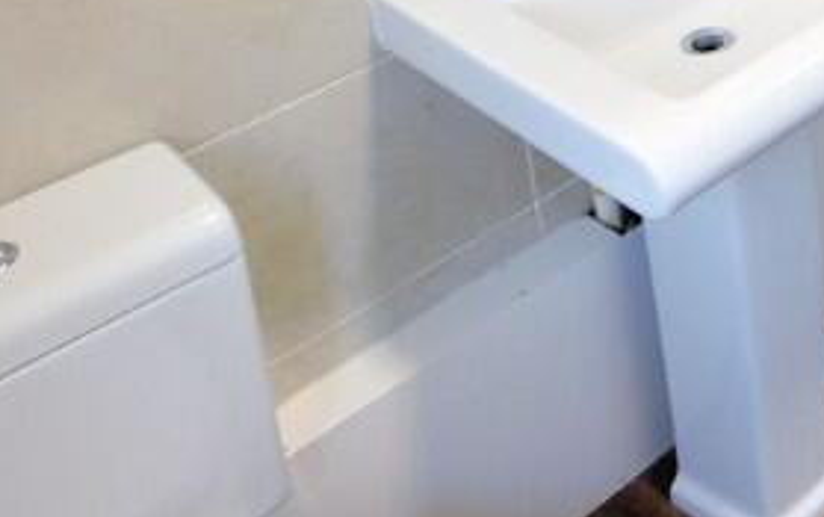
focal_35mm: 56
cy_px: -171
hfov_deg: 32.3
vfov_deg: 20.9
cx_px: 889
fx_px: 1259
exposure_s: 1/10
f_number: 8
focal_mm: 10
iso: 400
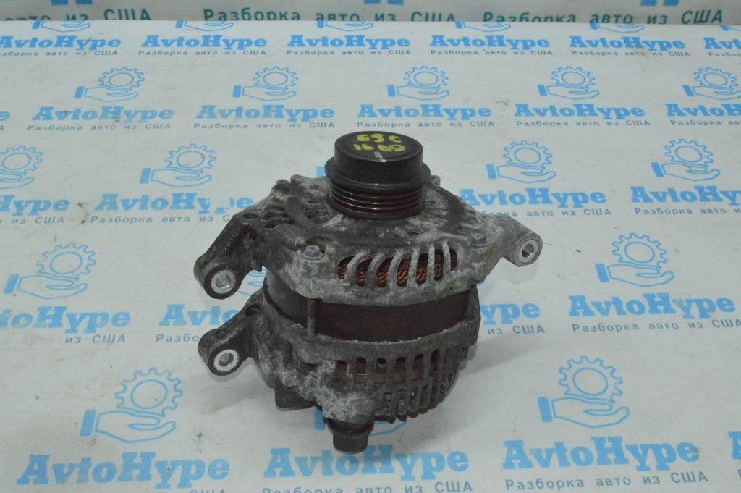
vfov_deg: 33.0
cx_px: 370
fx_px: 833
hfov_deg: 48.0
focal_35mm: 40
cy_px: 246
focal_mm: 27
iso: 5000
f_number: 25
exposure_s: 1/40
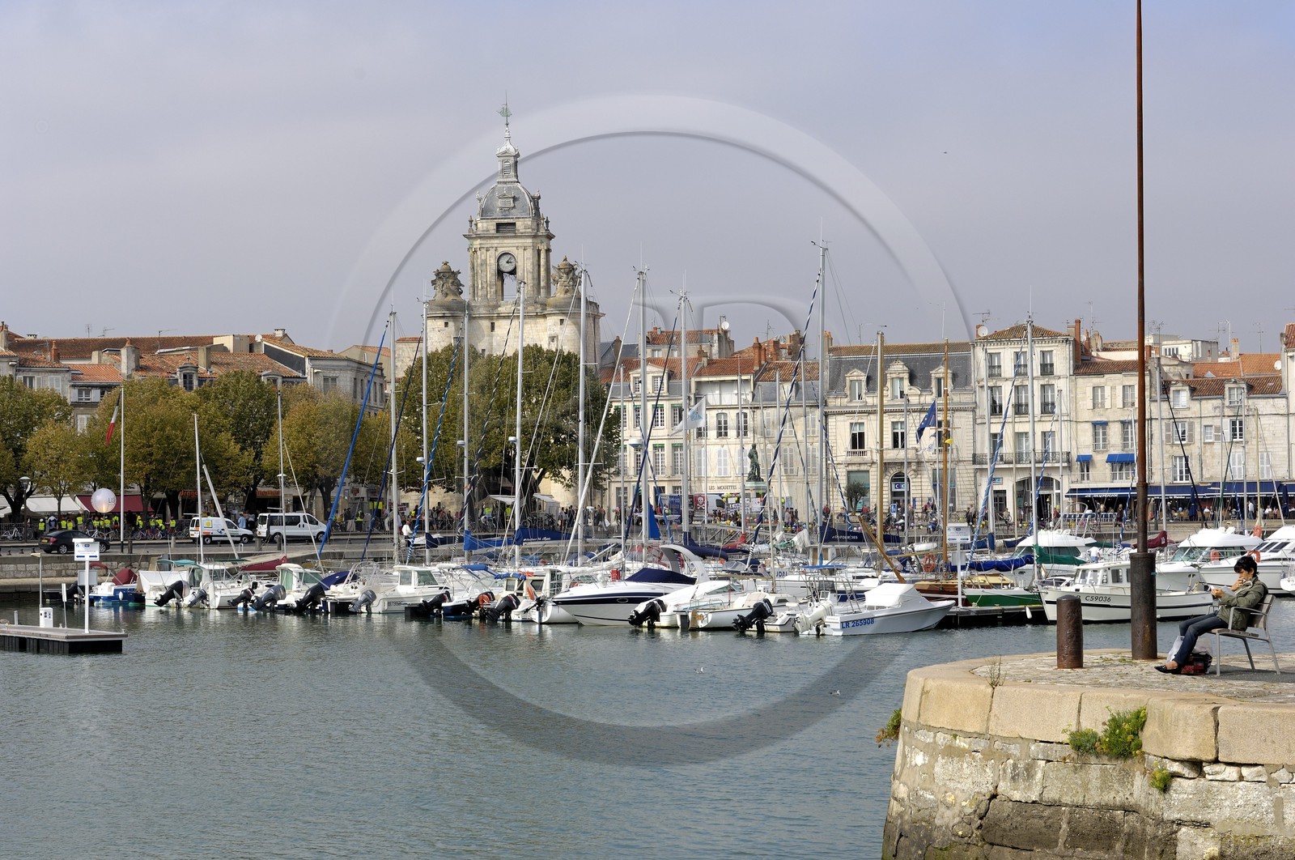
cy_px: 430
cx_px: 648
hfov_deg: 27.0
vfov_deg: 18.1
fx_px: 2694
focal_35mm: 75
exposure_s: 1/160
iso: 100
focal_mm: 50
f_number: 9.5
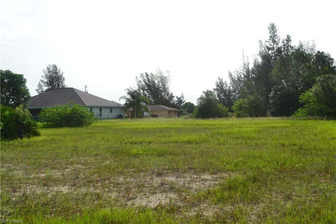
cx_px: 168
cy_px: 112
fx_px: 392
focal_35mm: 42
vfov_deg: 31.9
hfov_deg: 46.4
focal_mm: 28
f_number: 11
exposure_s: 1/500
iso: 360
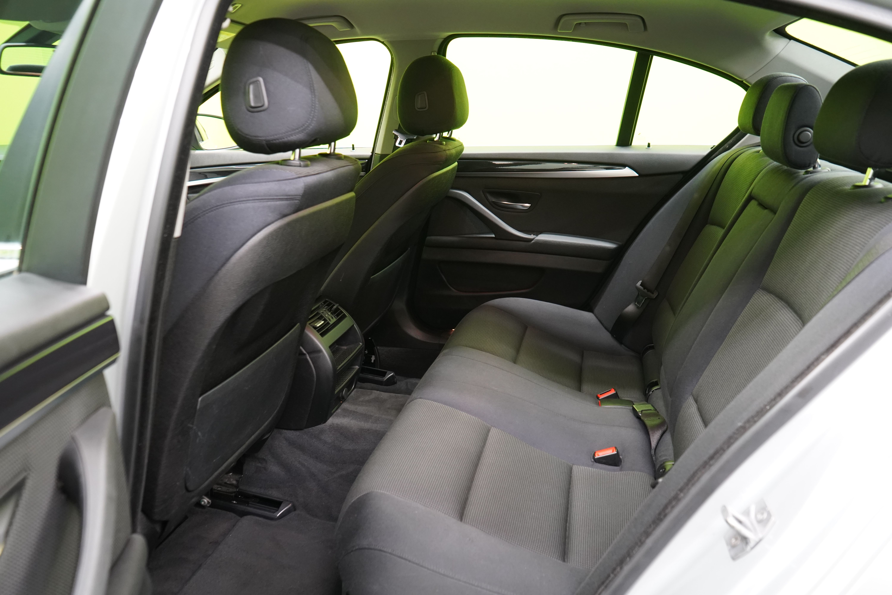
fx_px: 694
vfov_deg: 46.4
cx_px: 446
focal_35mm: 28
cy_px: 298
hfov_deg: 65.5
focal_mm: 28
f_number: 5.6
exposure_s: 1/20
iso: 3200
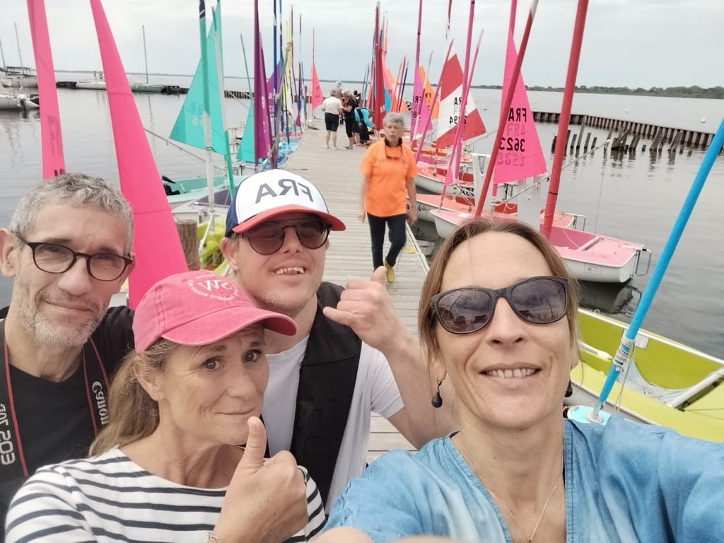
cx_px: 362
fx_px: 502
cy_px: 272
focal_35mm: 24
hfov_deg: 71.6
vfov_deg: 56.8
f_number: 2.4
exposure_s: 1/1146
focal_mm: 3.26
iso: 50
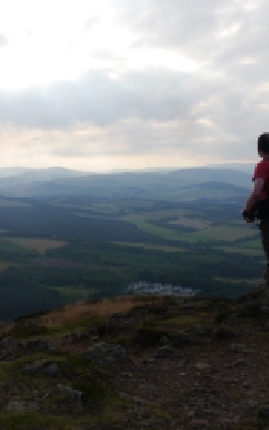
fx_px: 575
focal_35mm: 49
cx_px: 151
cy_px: 190
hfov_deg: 26.3
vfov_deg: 41.0
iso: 160
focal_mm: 15
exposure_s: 1/320
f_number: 7.1
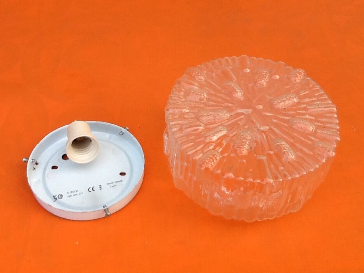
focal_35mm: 45
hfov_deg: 42.1
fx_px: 473
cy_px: 139
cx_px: 181
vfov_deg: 32.2
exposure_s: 1/120
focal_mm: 2.03
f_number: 2.4
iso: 50
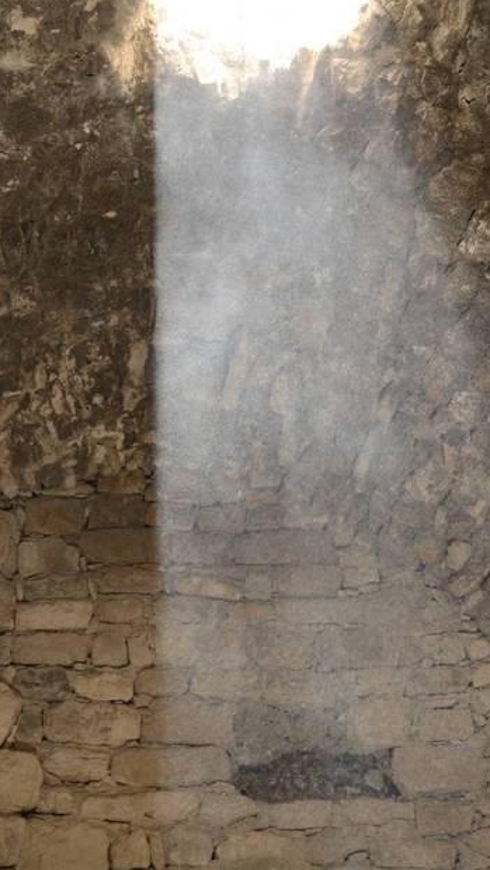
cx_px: 301
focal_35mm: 46
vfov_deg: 44.6
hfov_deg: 25.9
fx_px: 1062
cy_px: 442
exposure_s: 1/30
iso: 640
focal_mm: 26
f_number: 4
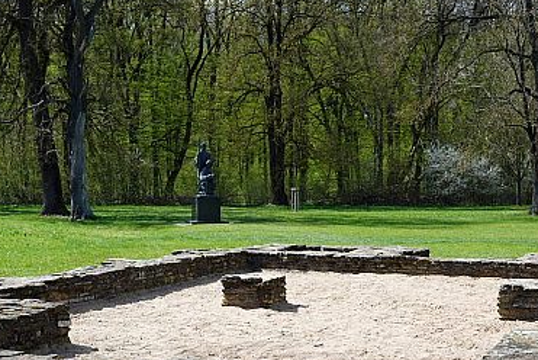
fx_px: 1032
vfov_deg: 19.6
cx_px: 280
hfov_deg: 29.2
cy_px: 279
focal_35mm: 69
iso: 100
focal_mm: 32
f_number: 5
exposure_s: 1/160
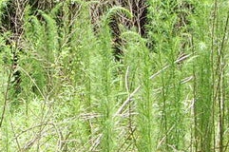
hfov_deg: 16.5
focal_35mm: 108
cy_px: 10
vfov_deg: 12.5
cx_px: -158
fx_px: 686
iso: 200
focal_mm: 18
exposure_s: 1/160
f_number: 6.3
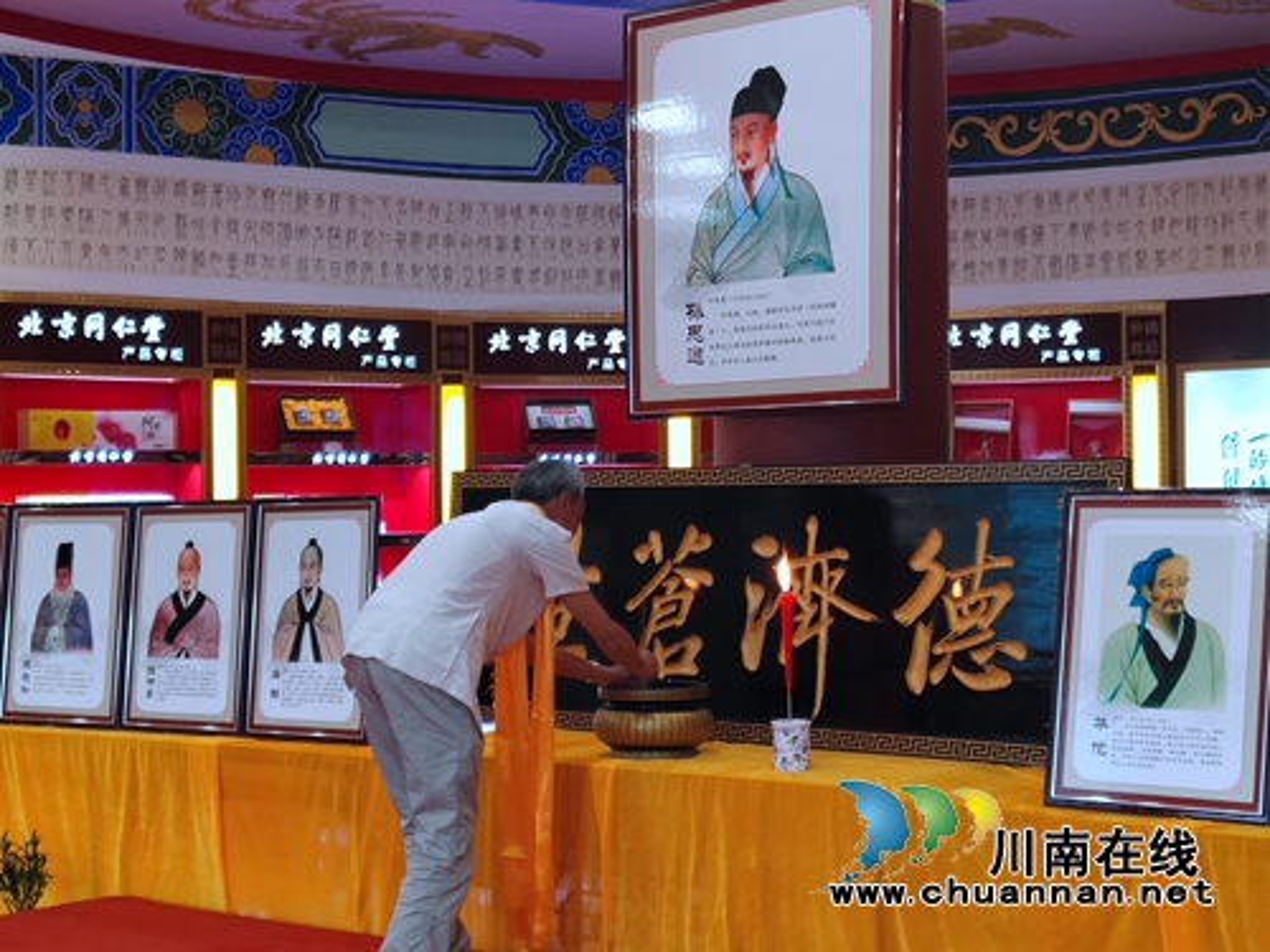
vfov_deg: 22.3
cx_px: 635
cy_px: 476
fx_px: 2421
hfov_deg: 29.4
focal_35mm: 66
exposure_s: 1/50
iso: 211
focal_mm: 3.95
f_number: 1.8
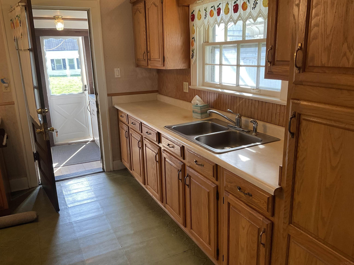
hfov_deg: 61.7
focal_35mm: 29
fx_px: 297
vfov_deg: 48.2
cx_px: 177
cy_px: 132
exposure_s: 1/120
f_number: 1.8
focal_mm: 3
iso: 64
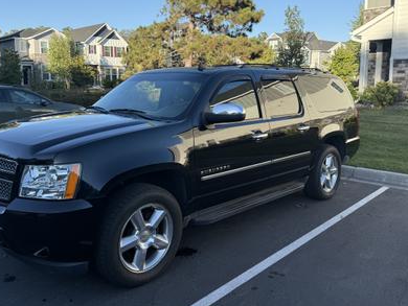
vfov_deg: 45.3
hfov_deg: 58.3
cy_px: 128
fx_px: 366
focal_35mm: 31
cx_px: 188
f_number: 1.78
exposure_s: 1/1689
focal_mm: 6.76
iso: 100
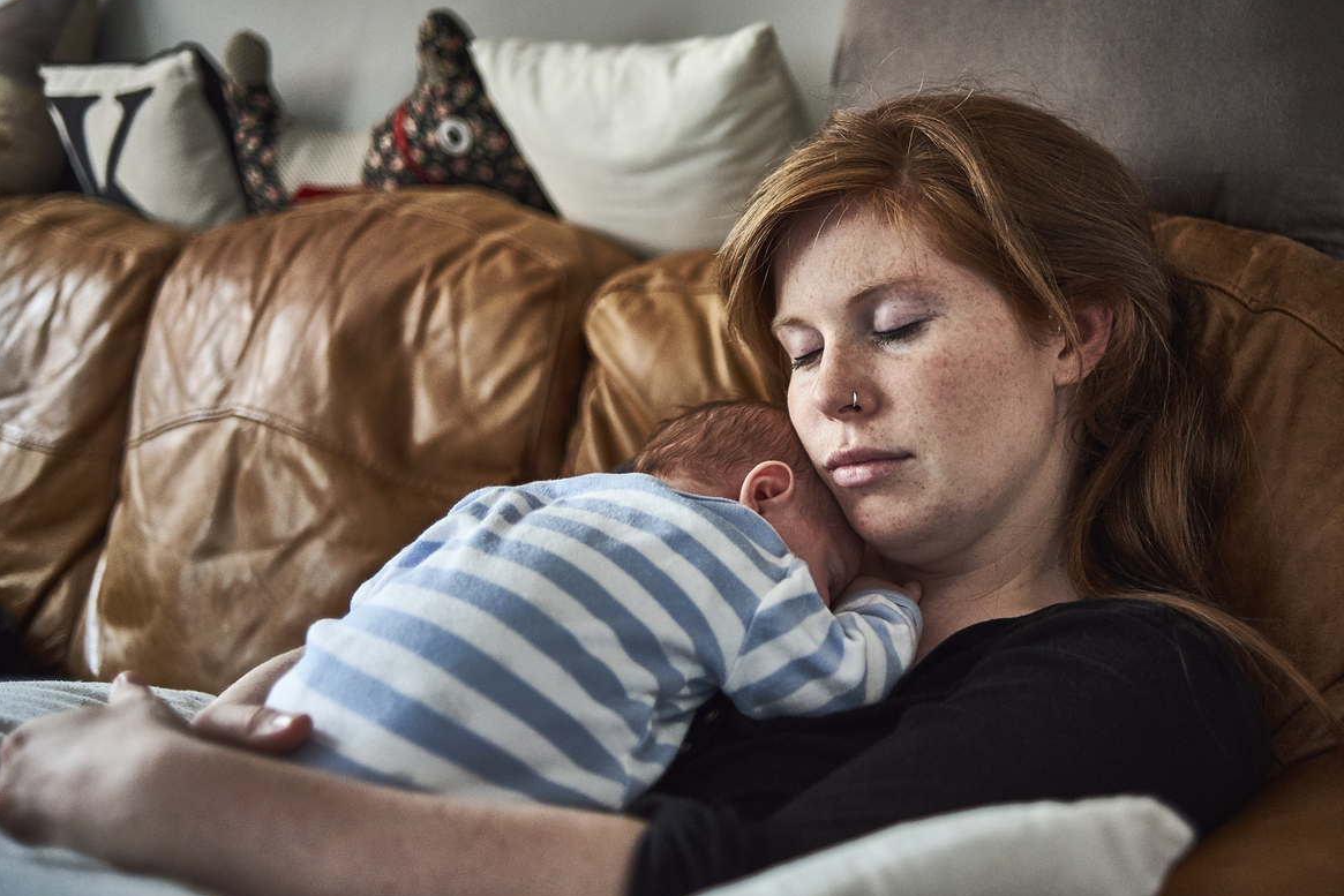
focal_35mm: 36
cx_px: 688
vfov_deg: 36.9
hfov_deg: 53.1
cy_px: 451
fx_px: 1344
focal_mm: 35
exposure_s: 1/320
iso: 1250
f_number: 2
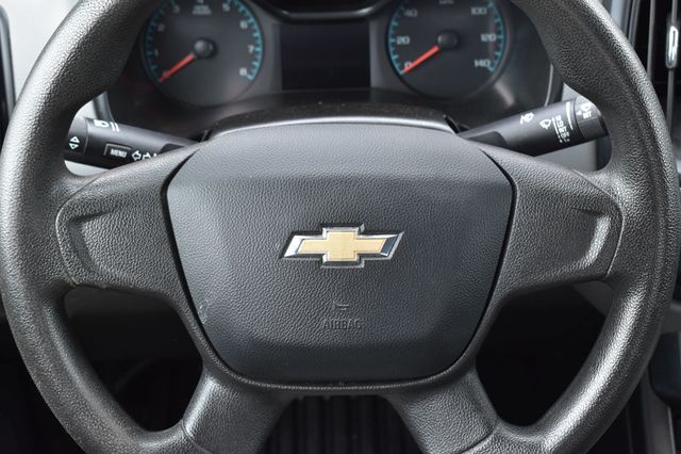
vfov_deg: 22.6
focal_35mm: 60
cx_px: 340
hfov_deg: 33.4
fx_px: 1134
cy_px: 227
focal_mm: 40
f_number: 7.1
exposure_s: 1/40
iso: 400
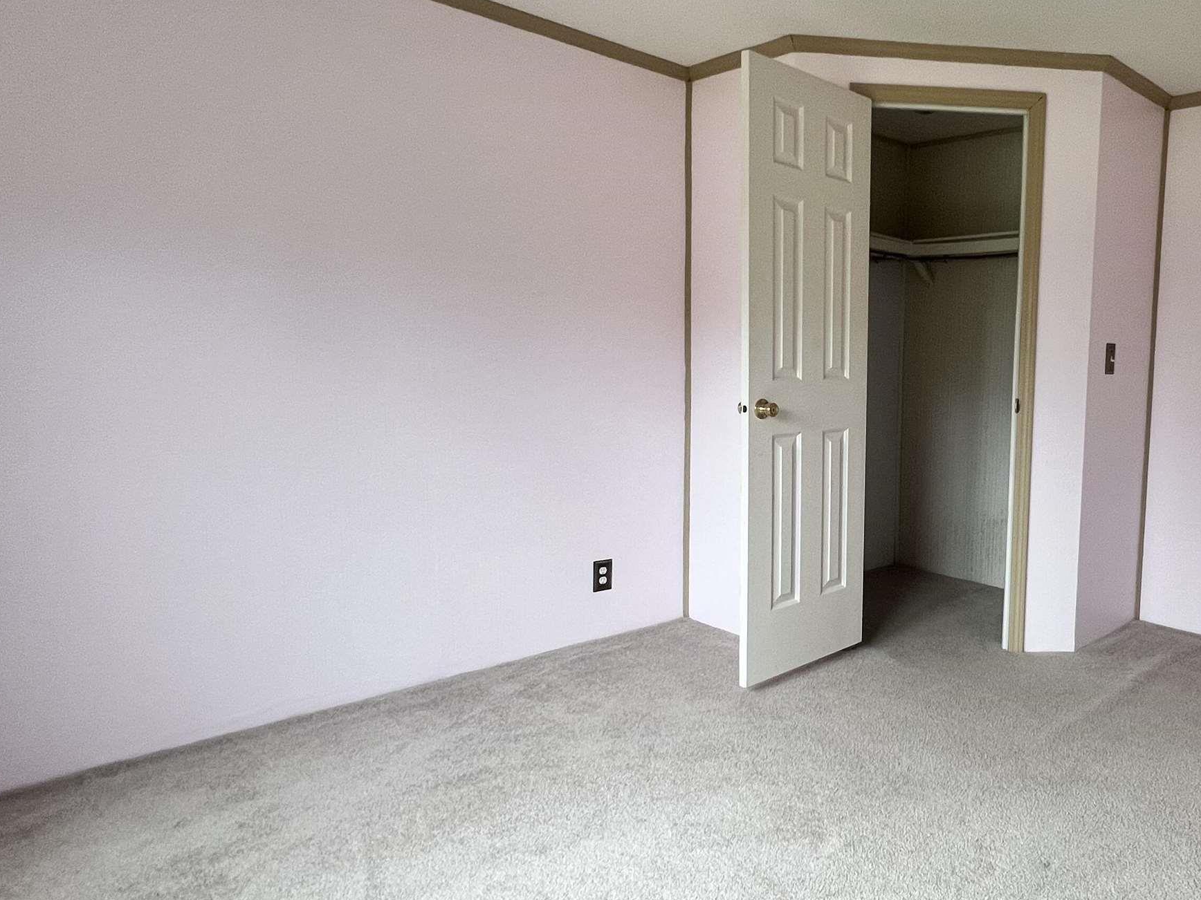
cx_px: 888
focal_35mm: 23
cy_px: 449
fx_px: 798
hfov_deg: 69.5
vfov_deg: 58.9
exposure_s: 1/99
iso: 160
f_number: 1.8
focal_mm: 1.57
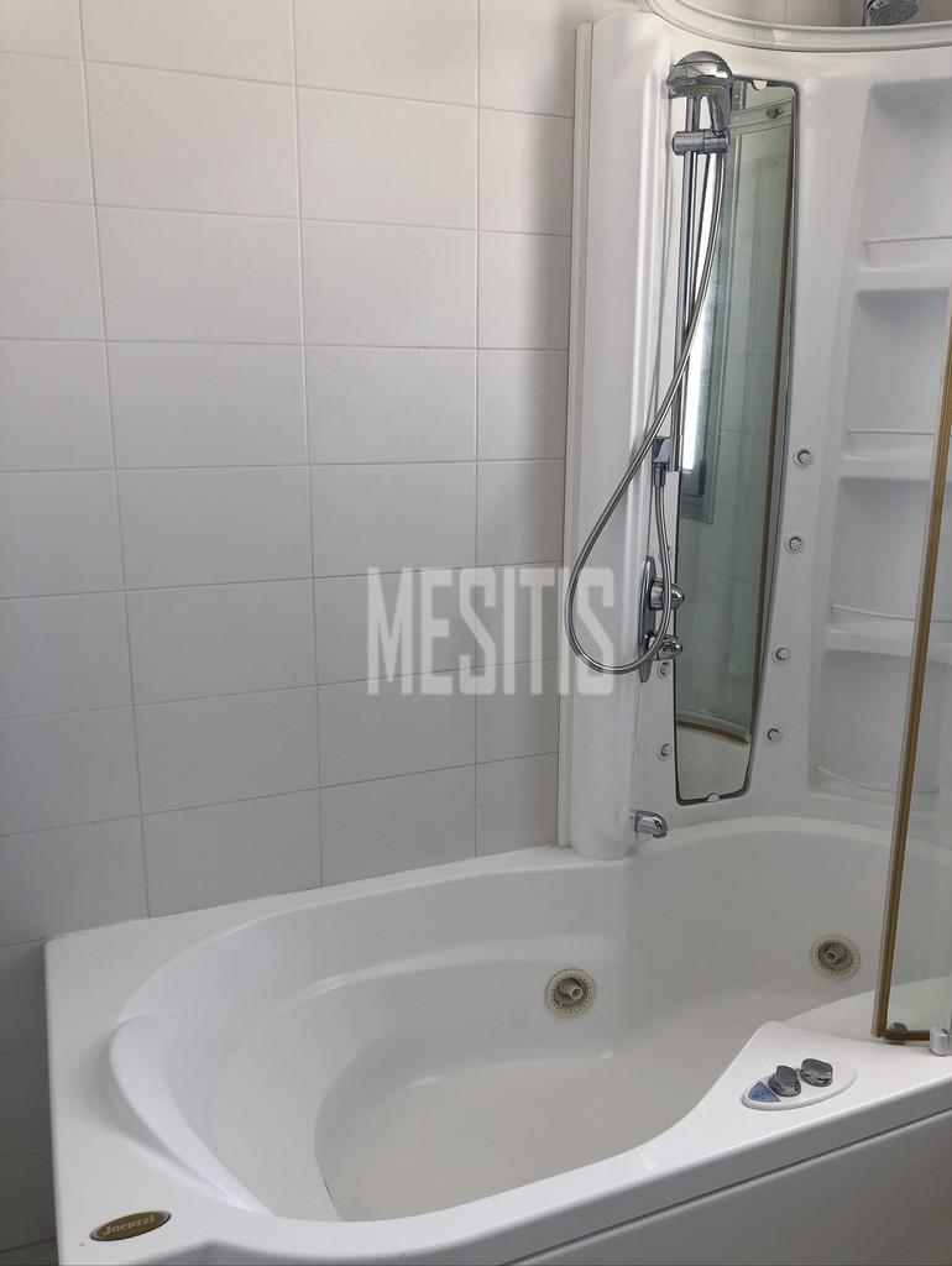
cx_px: 476
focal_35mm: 28
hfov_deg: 49.8
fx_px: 1025
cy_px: 633
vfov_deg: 63.4
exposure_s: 1/130
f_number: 1.8
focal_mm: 3.99
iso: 20
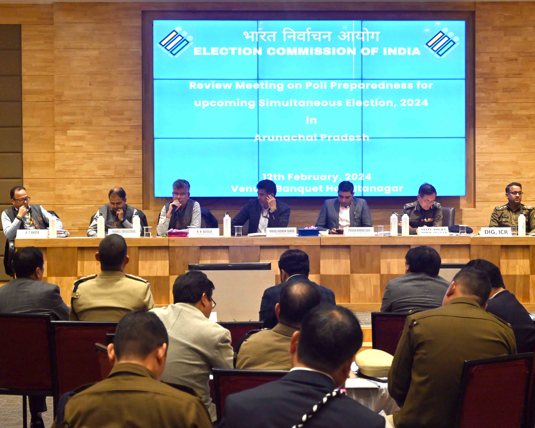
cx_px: 273
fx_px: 1188
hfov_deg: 25.4
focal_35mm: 75
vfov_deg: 20.4
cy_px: 213
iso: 2200
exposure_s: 1/125
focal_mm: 44
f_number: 6
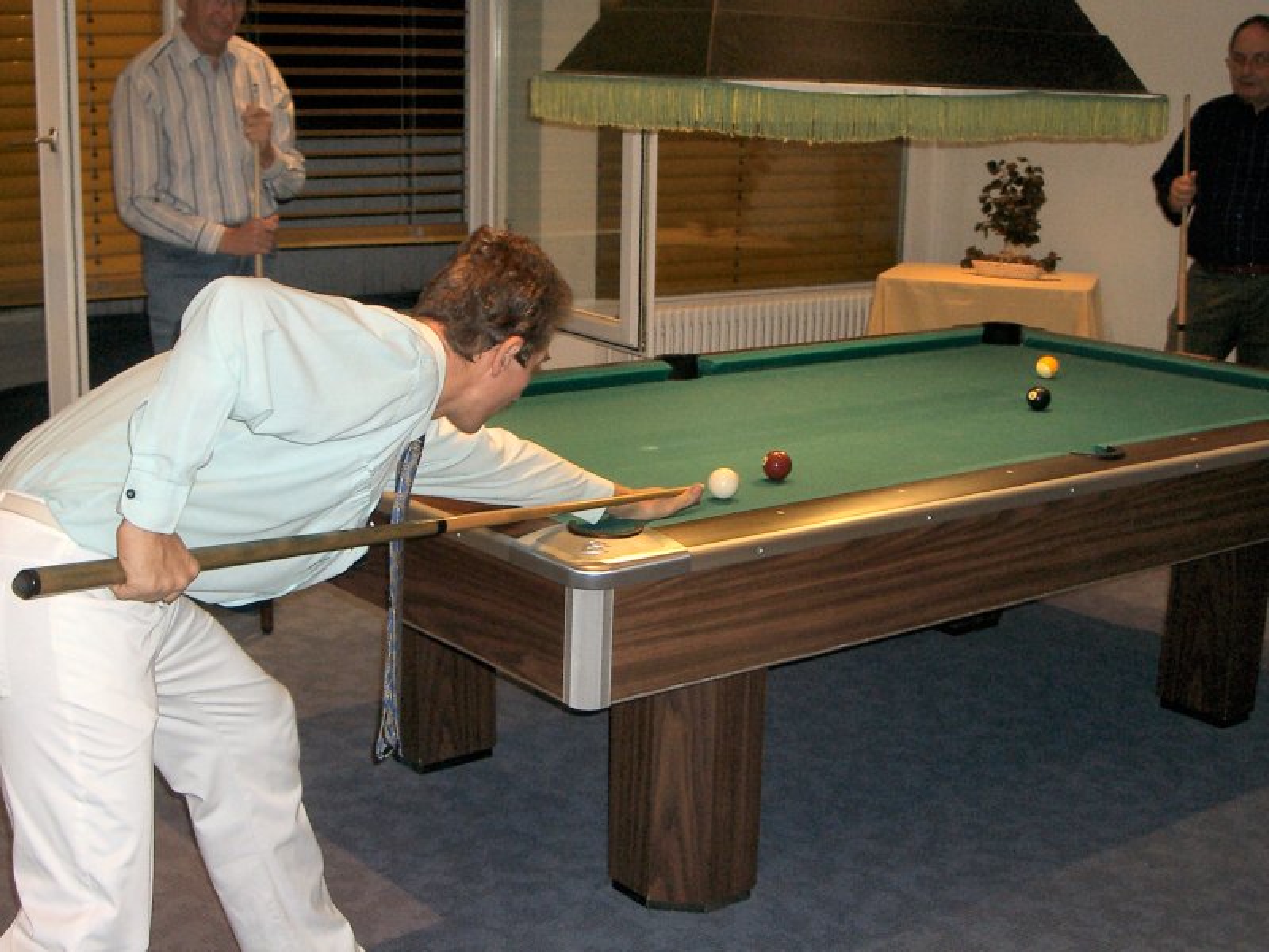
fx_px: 1796
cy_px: 476
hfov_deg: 38.9
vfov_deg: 29.7
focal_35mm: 49
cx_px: 634
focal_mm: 8.2
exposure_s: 1/40
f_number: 3.1
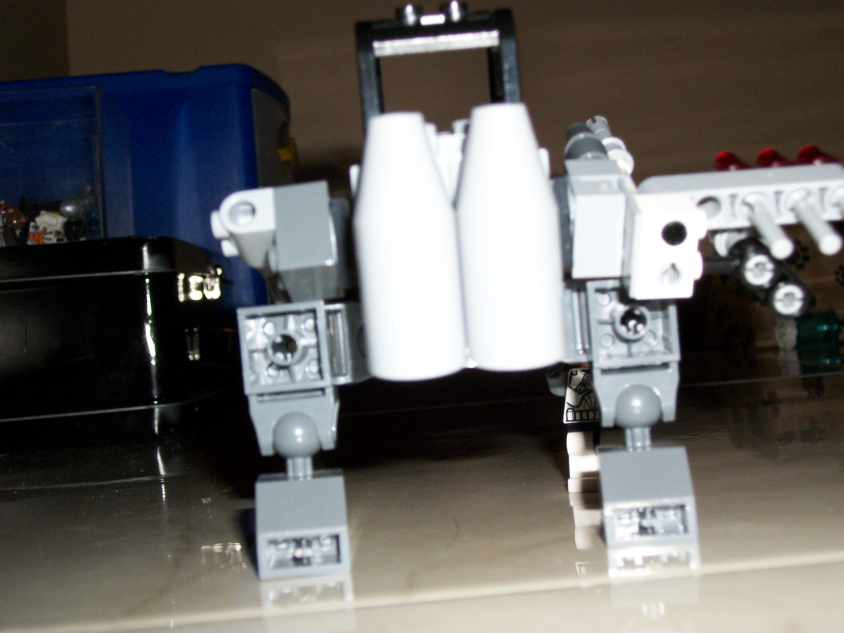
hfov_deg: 38.2
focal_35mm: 50
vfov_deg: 29.1
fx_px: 1219
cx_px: 422
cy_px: 316
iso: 250
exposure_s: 1/500
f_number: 3.6
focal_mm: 8.8
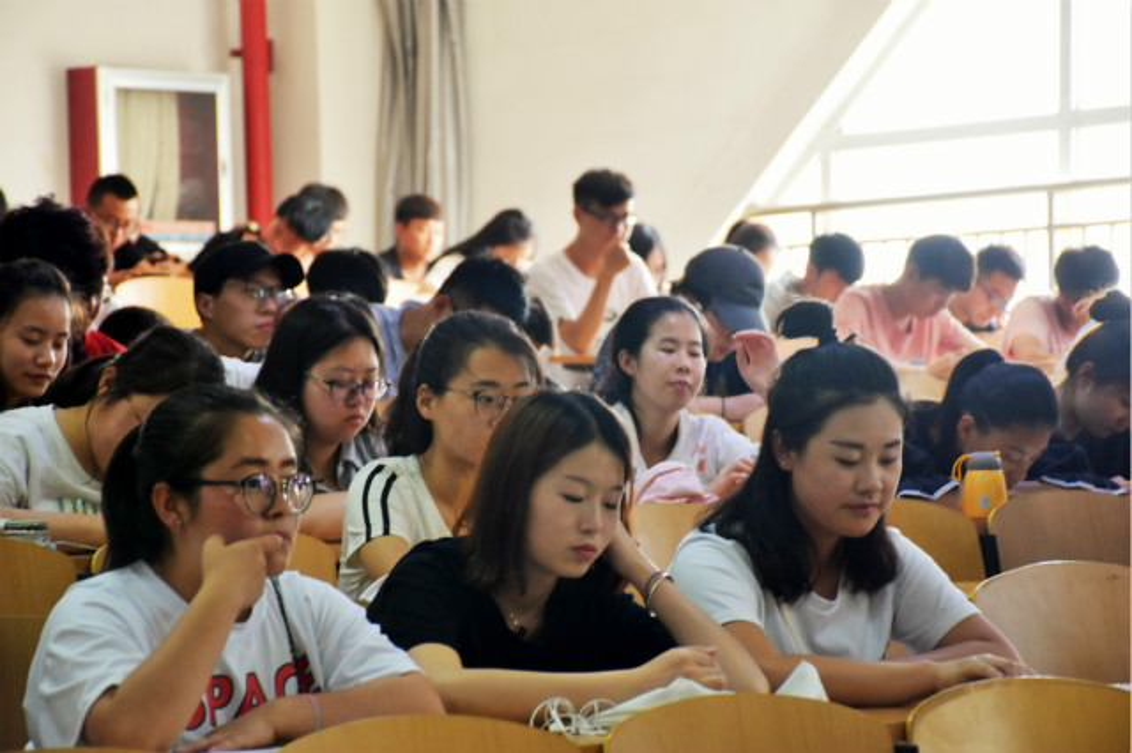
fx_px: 4478
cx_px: 566
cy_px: 376
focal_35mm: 142
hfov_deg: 14.4
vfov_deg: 9.6
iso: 800
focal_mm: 95
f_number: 5.3
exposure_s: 1/60
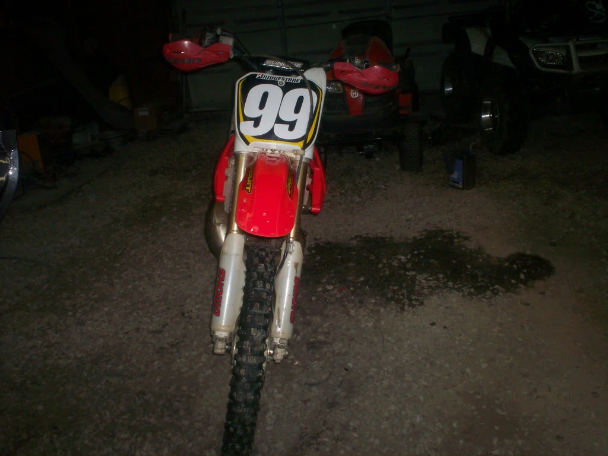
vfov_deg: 39.7
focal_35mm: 36
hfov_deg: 51.4
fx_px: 632
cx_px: 304
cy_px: 228
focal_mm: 6
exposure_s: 1/60
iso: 140
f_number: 4.5
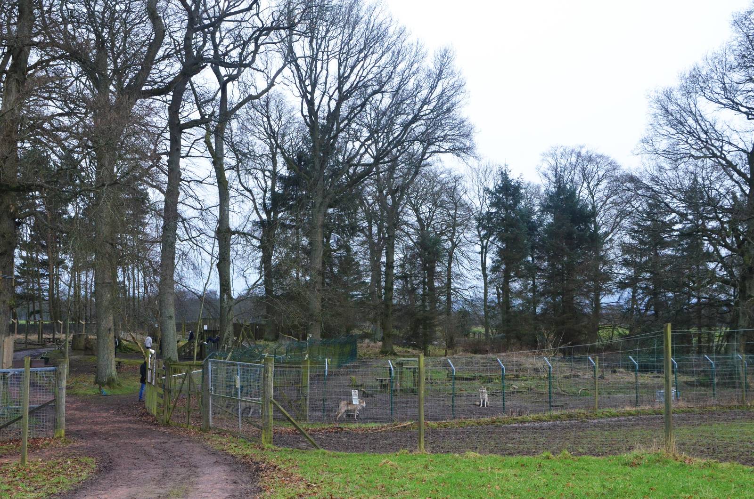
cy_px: 250
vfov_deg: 29.7
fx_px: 941
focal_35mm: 45
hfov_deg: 43.7
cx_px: 377
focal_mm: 30
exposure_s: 1/320
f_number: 9
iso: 2500
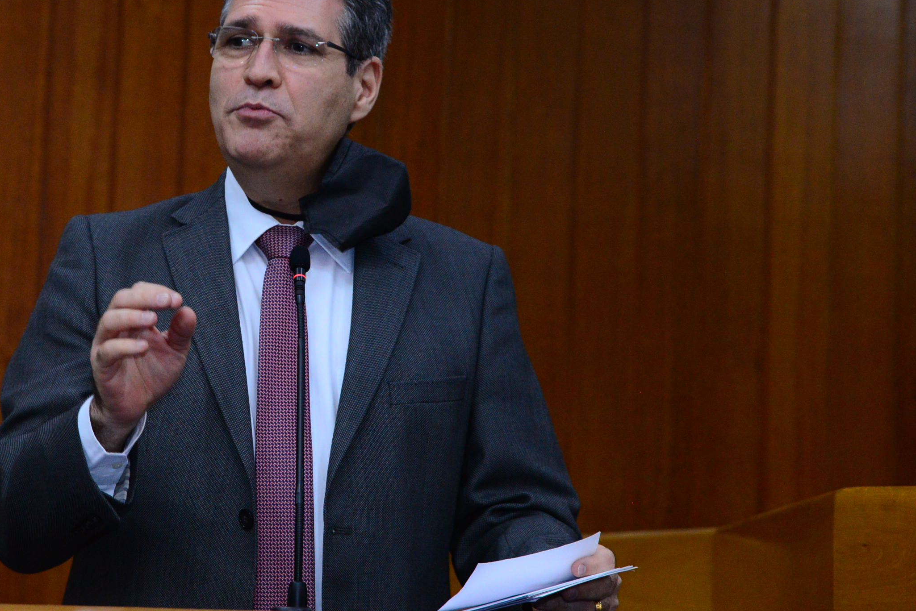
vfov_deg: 8.9
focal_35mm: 154
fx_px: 3920
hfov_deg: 13.3
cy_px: 228
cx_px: 288
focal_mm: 105
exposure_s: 1/125
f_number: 5.6
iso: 3200
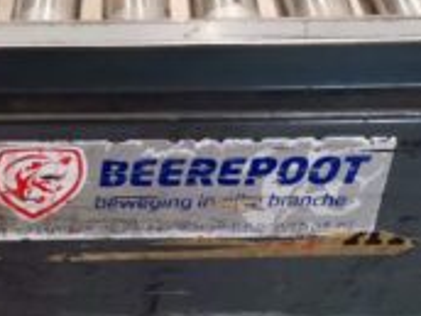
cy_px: 225
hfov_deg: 28.3
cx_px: 127
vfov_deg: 21.5
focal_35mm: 68
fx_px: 827
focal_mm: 4.75
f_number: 1.8
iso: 640
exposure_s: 1/33.3
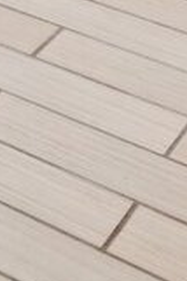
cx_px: -421
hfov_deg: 7.6
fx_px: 1179
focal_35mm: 151
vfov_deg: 9.7
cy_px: -609
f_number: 7.1
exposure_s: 1/15
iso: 800
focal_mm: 15
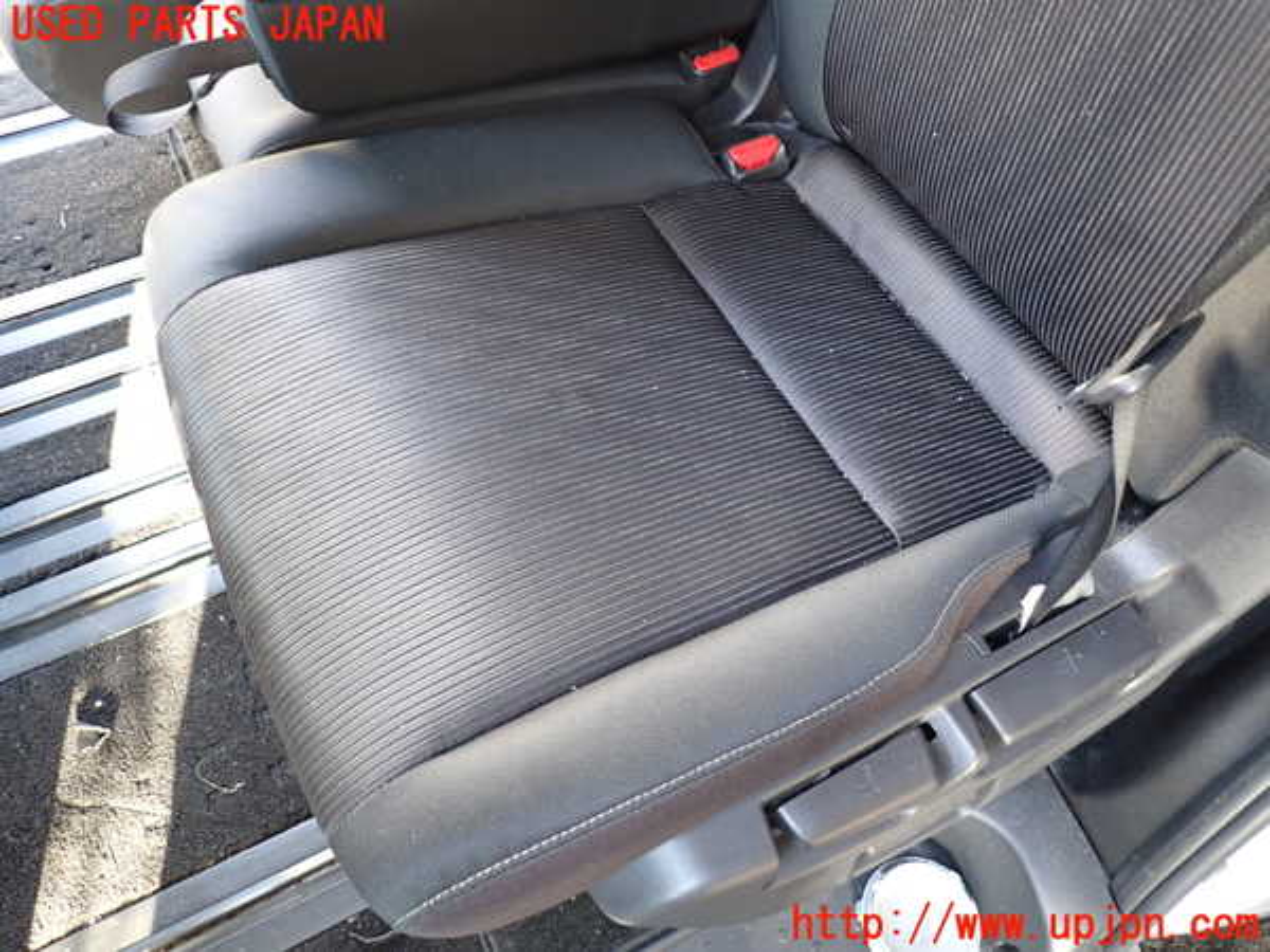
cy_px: 476
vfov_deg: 54.9
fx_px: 917
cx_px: 635
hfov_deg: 69.4
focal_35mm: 25
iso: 400
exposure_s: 1/30
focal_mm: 4.5
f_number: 2
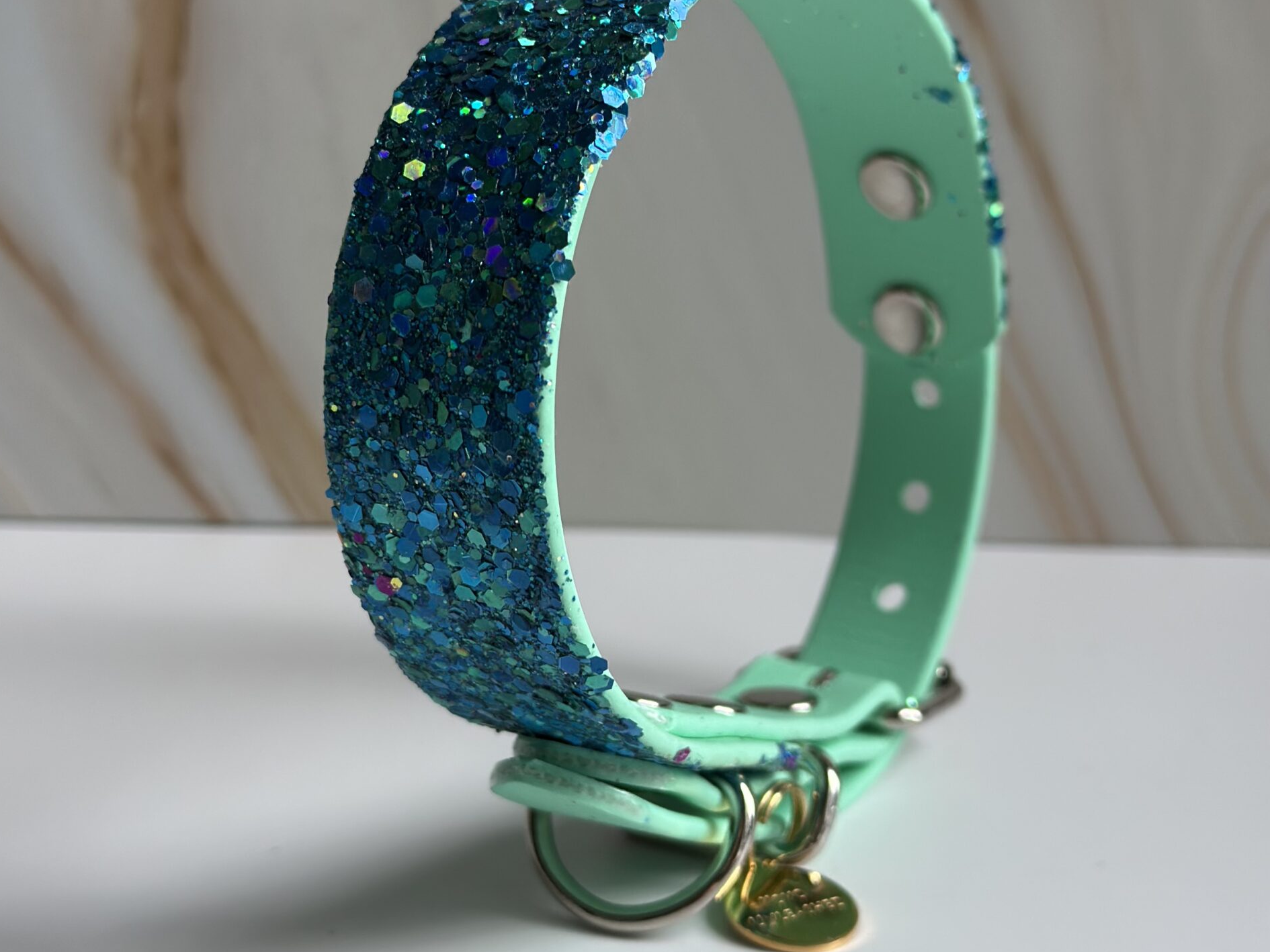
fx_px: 2385
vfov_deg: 22.6
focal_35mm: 65
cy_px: 385
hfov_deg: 29.8
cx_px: 626
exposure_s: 1/227
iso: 80
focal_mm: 6.86
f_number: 1.78
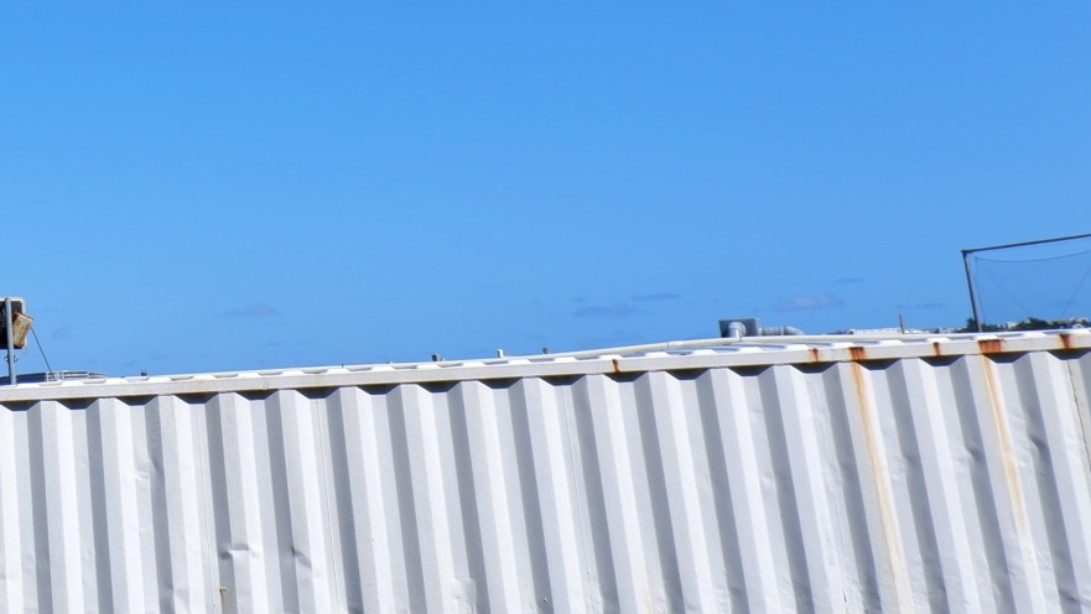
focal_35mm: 70
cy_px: -216
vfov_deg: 16.2
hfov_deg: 27.3
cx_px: -150
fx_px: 2025
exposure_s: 1/480
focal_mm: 15
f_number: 10
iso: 200
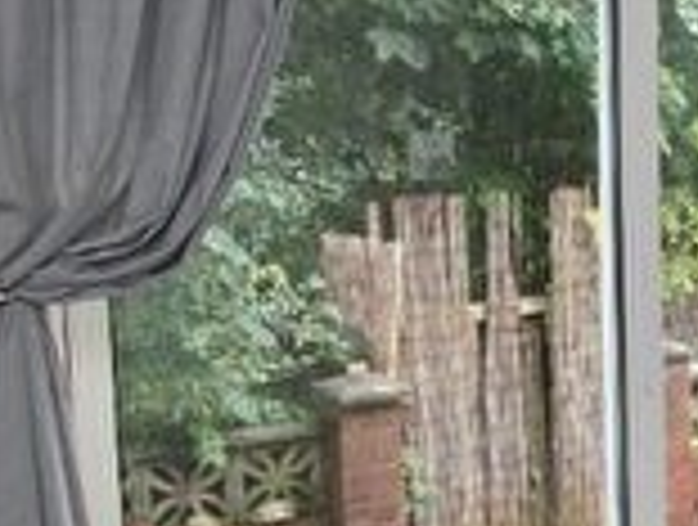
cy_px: 321
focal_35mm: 65
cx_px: 1027
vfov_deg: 22.6
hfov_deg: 24.0
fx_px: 1314
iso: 1000
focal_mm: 10
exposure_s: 1/160
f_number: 4
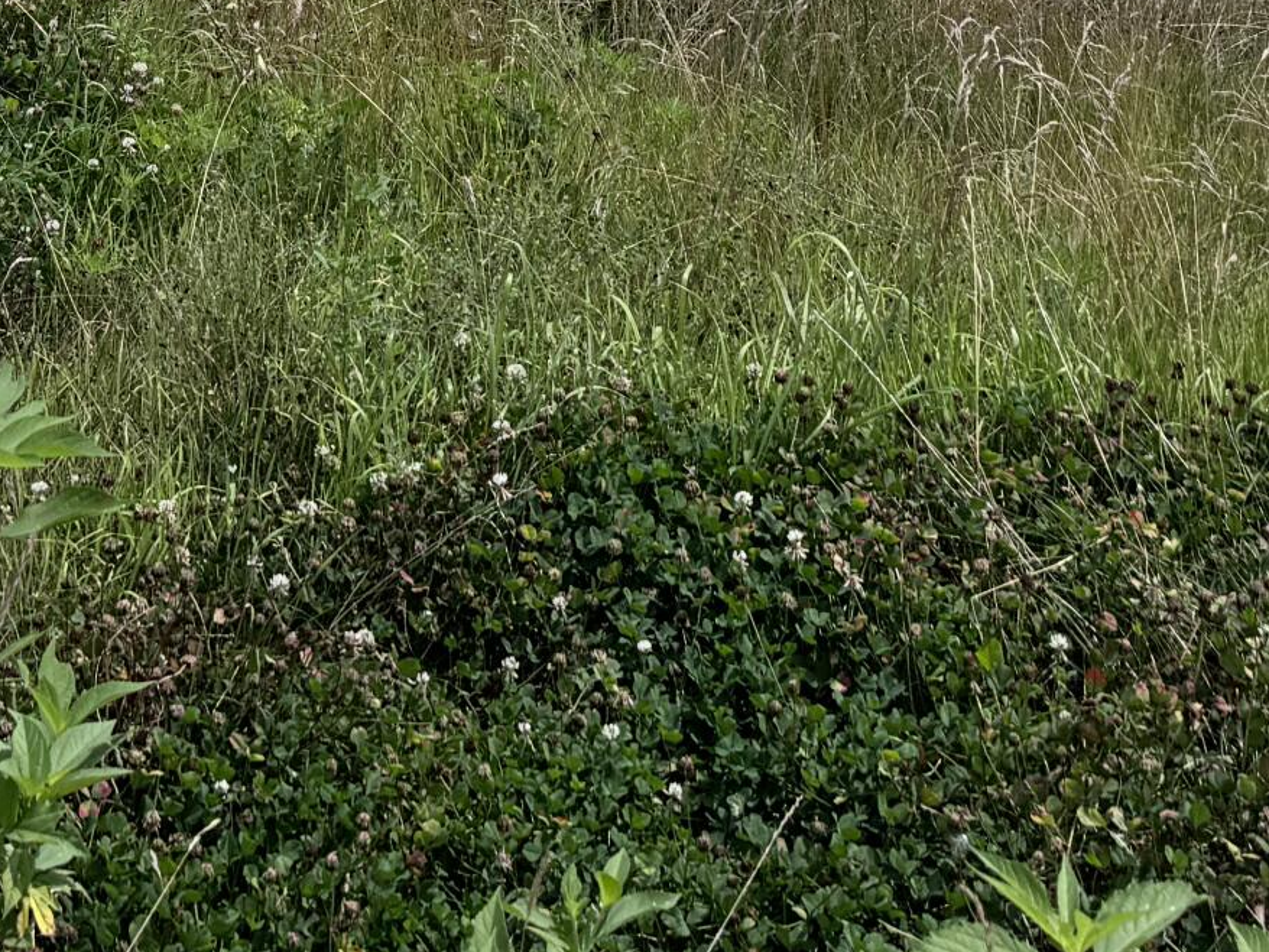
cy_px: -540
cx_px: 292
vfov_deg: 16.2
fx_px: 3007
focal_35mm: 82
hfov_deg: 23.5
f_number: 1.78
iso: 80
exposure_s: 1/7937
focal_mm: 6.76
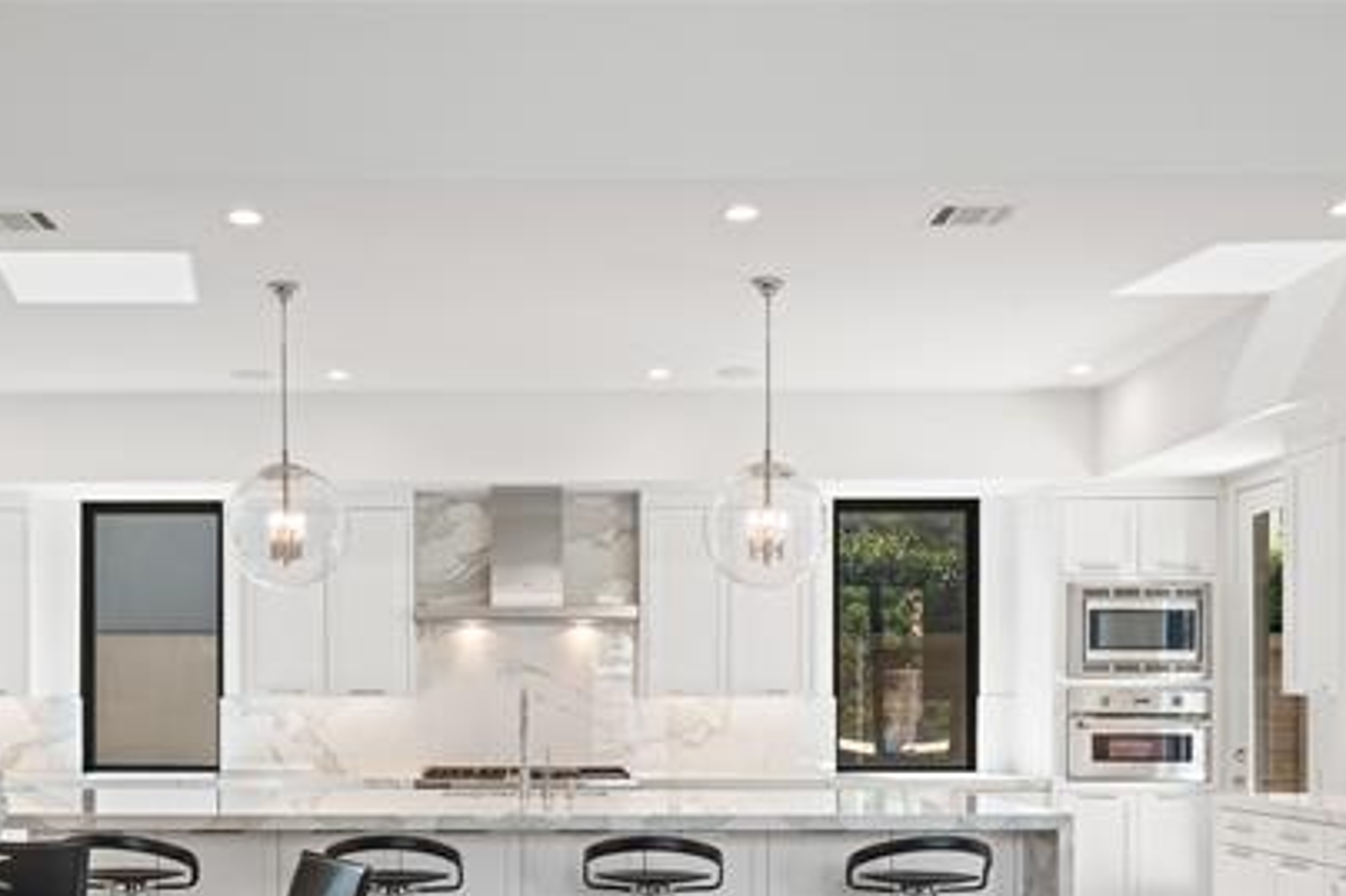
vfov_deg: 34.1
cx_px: 523
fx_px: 1420
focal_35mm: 38
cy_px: 706
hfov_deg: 50.3
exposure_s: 1/4
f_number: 9
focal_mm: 24
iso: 320
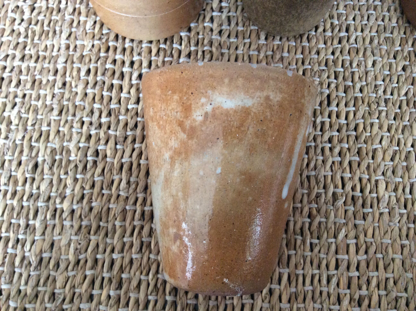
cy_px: 156
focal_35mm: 32
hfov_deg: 56.9
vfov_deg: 44.1
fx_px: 384
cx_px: 208
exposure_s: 1/25
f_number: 2.4
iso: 250
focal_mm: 3.3
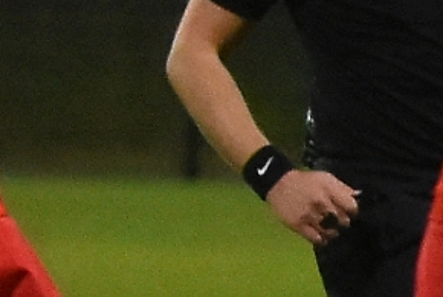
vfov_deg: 1.4
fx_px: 12465
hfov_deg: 2.0
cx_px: 1088
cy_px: 378
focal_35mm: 1012
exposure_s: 1/1000
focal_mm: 102
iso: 3200
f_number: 2.8
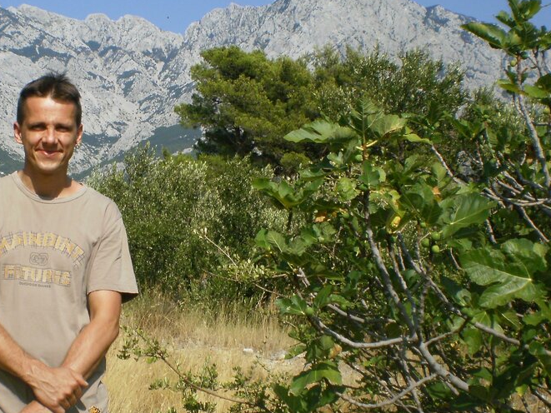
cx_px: 131
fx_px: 1099
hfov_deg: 27.7
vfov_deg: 21.2
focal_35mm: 69
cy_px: 139
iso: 100
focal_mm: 6.3
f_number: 4.6
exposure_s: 1/800
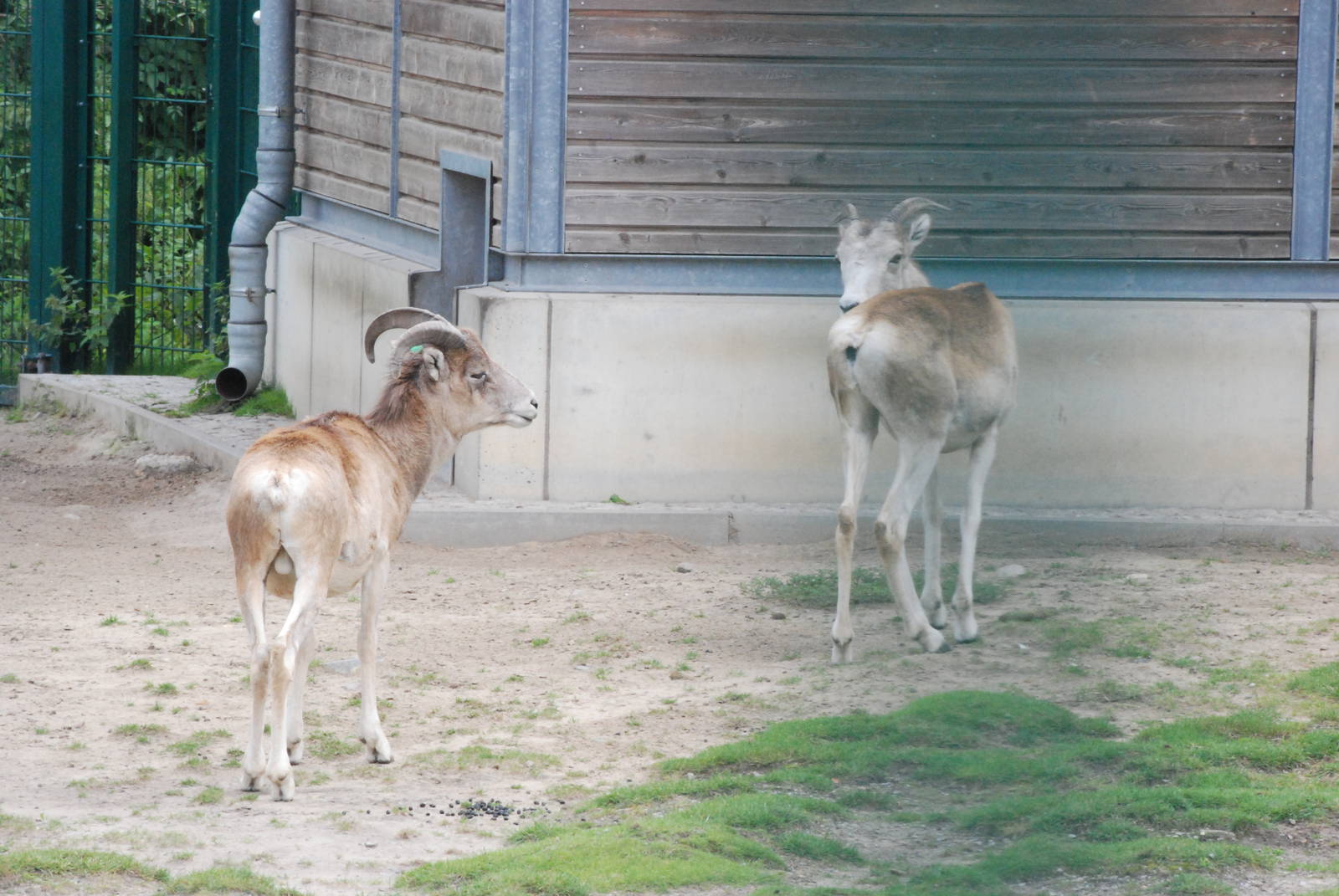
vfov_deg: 4.2
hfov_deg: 6.2
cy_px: 448
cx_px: 670
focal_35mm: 330
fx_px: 12289
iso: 1600
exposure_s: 1/160
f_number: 22
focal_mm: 220
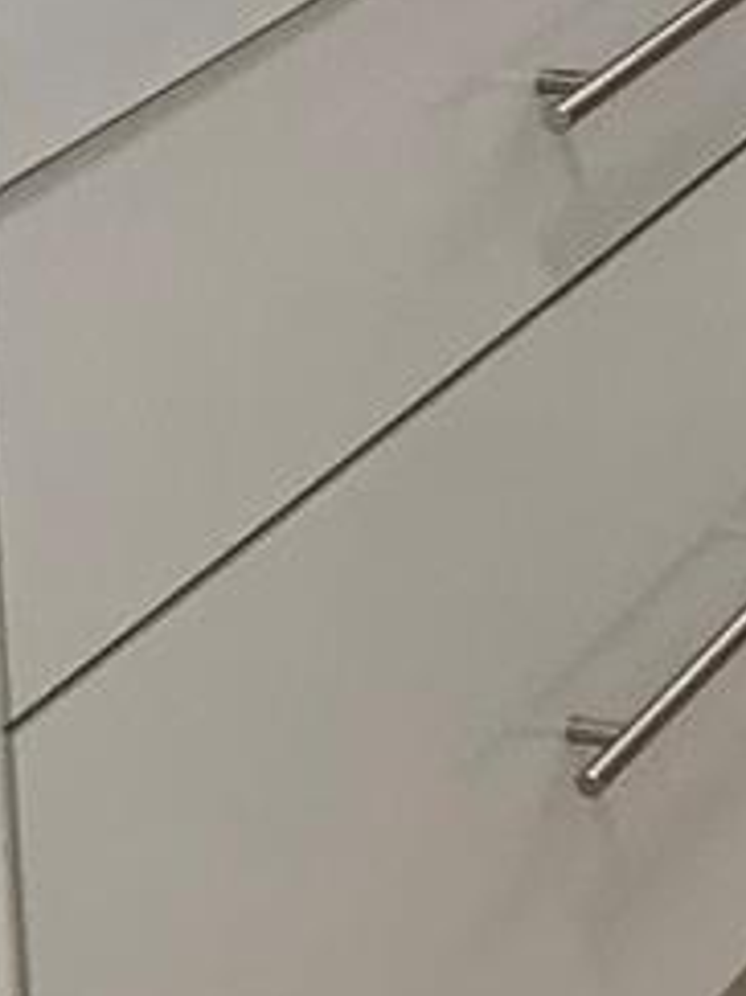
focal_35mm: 153
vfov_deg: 11.3
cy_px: -1176
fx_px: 4400
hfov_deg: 9.2
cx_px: 1426
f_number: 2.4
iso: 50
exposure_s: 1/60
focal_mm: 3.3
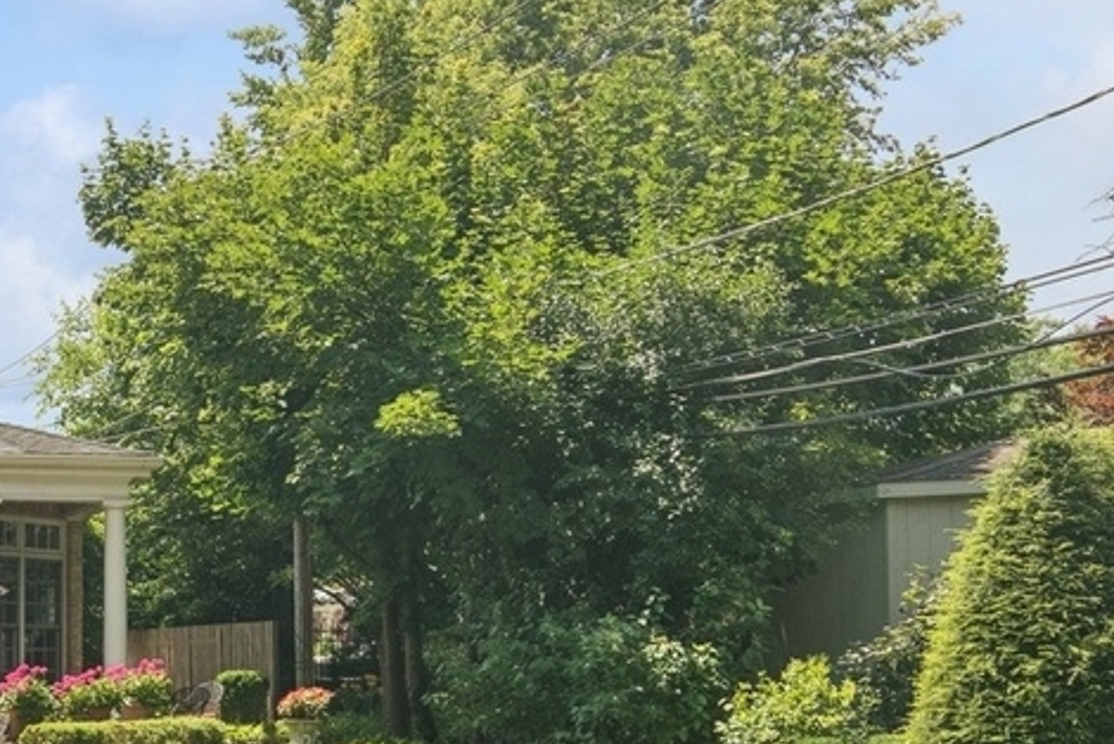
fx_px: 1920
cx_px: 24
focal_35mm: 62
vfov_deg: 21.5
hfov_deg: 30.3
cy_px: 644
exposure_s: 1/200
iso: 200
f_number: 8
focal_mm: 12
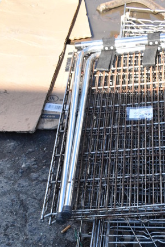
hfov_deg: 21.2
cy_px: 243
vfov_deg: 29.9
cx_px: 145
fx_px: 433
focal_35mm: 63
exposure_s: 1/200
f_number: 6.3
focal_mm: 20
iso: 200
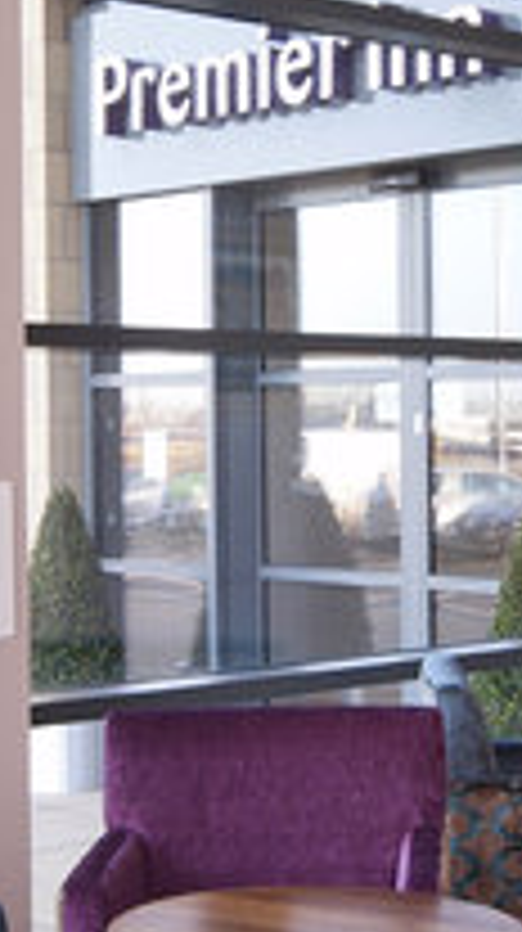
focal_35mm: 85
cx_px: 378
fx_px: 2098
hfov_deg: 14.1
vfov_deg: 25.0
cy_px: 446
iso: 200
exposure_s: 1/15
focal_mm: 14
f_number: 8
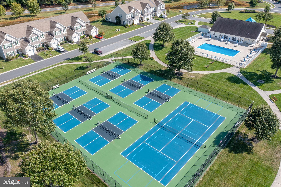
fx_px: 218
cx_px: 140
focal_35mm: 28
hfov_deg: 65.5
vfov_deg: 46.4
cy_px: 94
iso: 100
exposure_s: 1/400
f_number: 4.5
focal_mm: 10.26
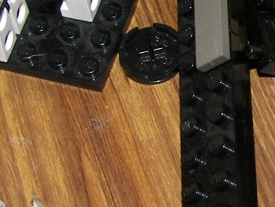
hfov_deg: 14.8
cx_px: 255
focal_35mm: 132
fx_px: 1049
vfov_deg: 11.2
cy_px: 119
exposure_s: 1/30
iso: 100
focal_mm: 6
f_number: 2.8
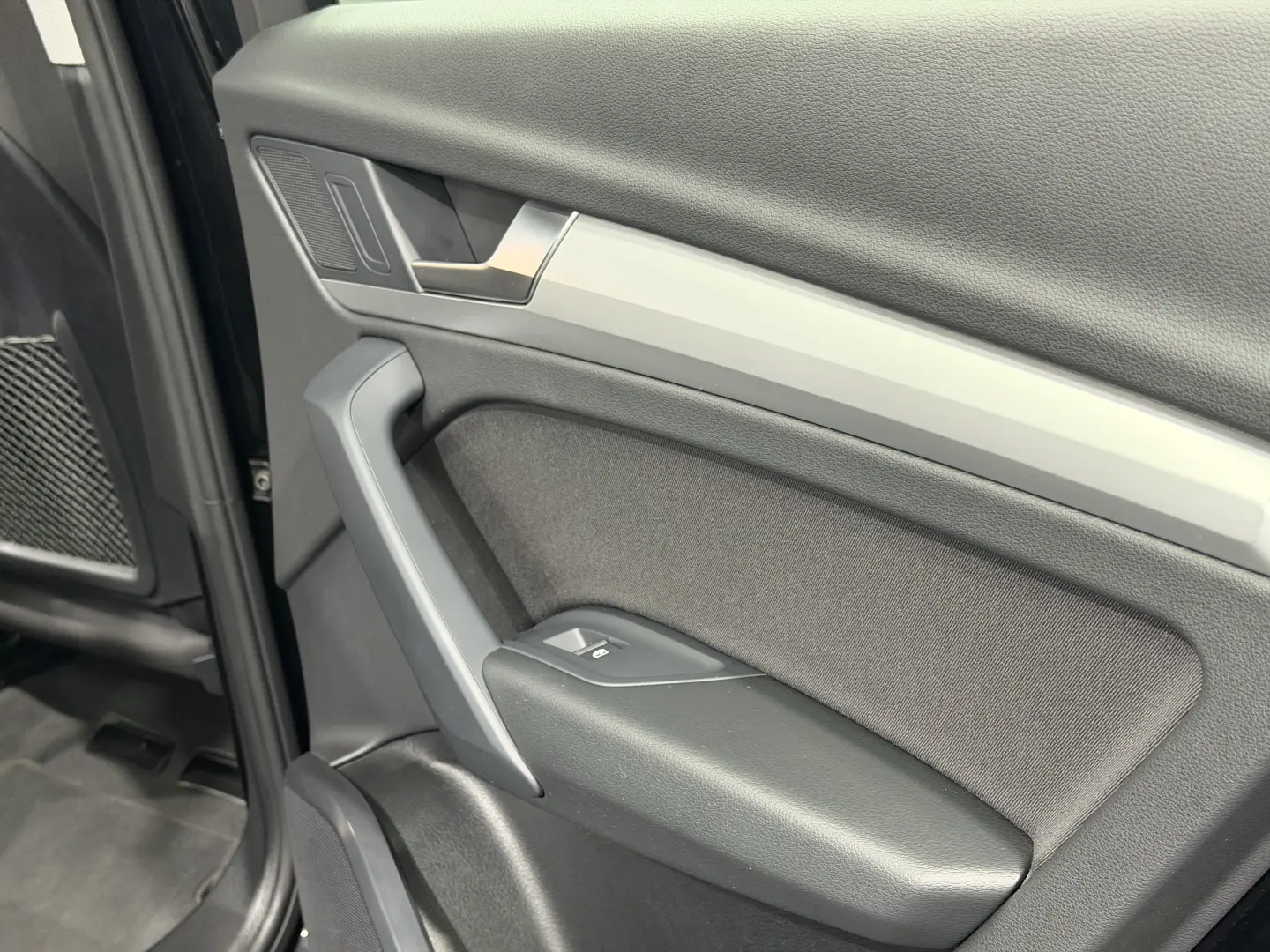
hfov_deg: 39.7
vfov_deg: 30.3
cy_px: 476
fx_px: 1761
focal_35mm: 48
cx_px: 635
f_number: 1.78
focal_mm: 6.76
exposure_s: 1/33
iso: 500
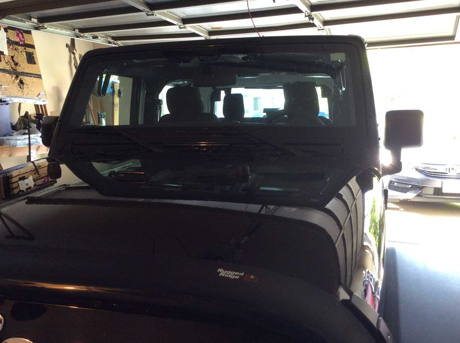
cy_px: 172
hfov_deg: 56.9
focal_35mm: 32
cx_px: 230
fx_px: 425
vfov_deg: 44.0
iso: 80
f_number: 2.4
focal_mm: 3.3
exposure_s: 1/24
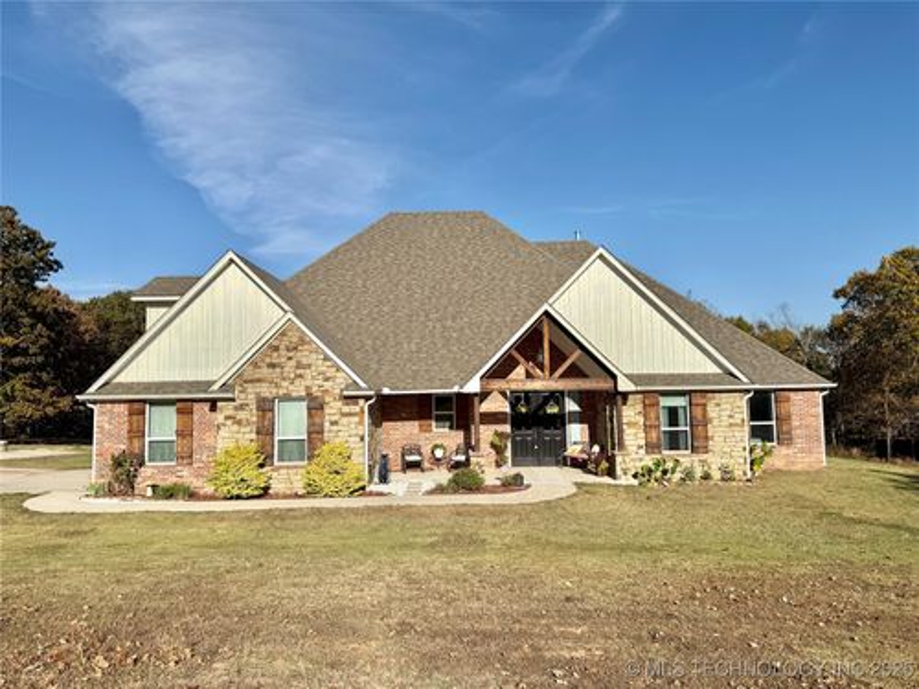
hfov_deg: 71.6
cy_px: 344
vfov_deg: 56.8
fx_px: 637
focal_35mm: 24
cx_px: 460
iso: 80
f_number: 1.78
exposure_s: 1/8130
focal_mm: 6.76
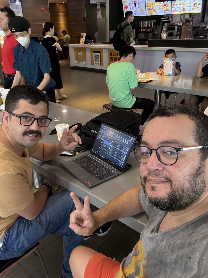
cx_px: 104
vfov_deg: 60.0
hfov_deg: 46.8
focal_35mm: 30
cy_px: 139
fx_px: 240
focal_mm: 2.69
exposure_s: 1/50
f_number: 1.9
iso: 250
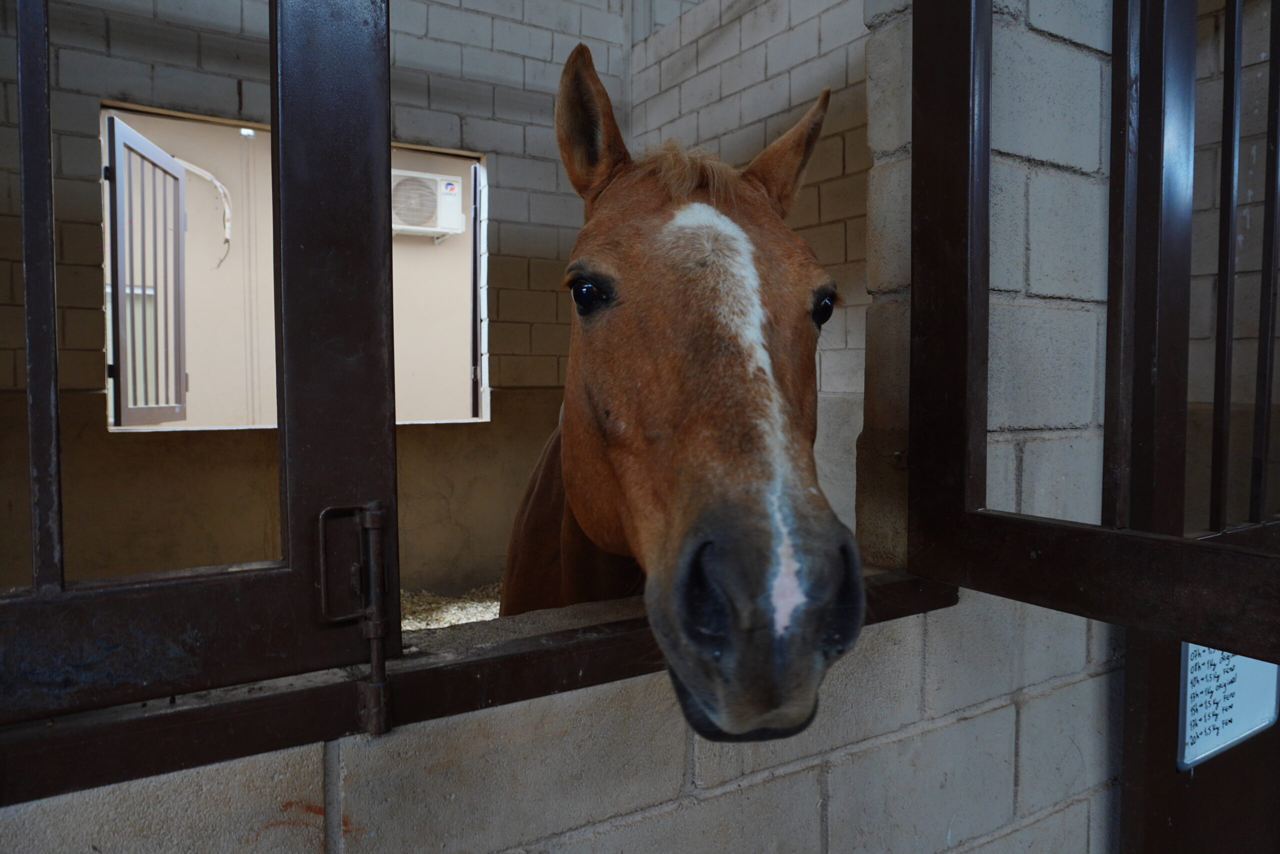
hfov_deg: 73.7
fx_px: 853
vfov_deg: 53.1
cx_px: 640
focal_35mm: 24
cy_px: 427
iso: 200
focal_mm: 16
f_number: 5.6
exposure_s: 1/40
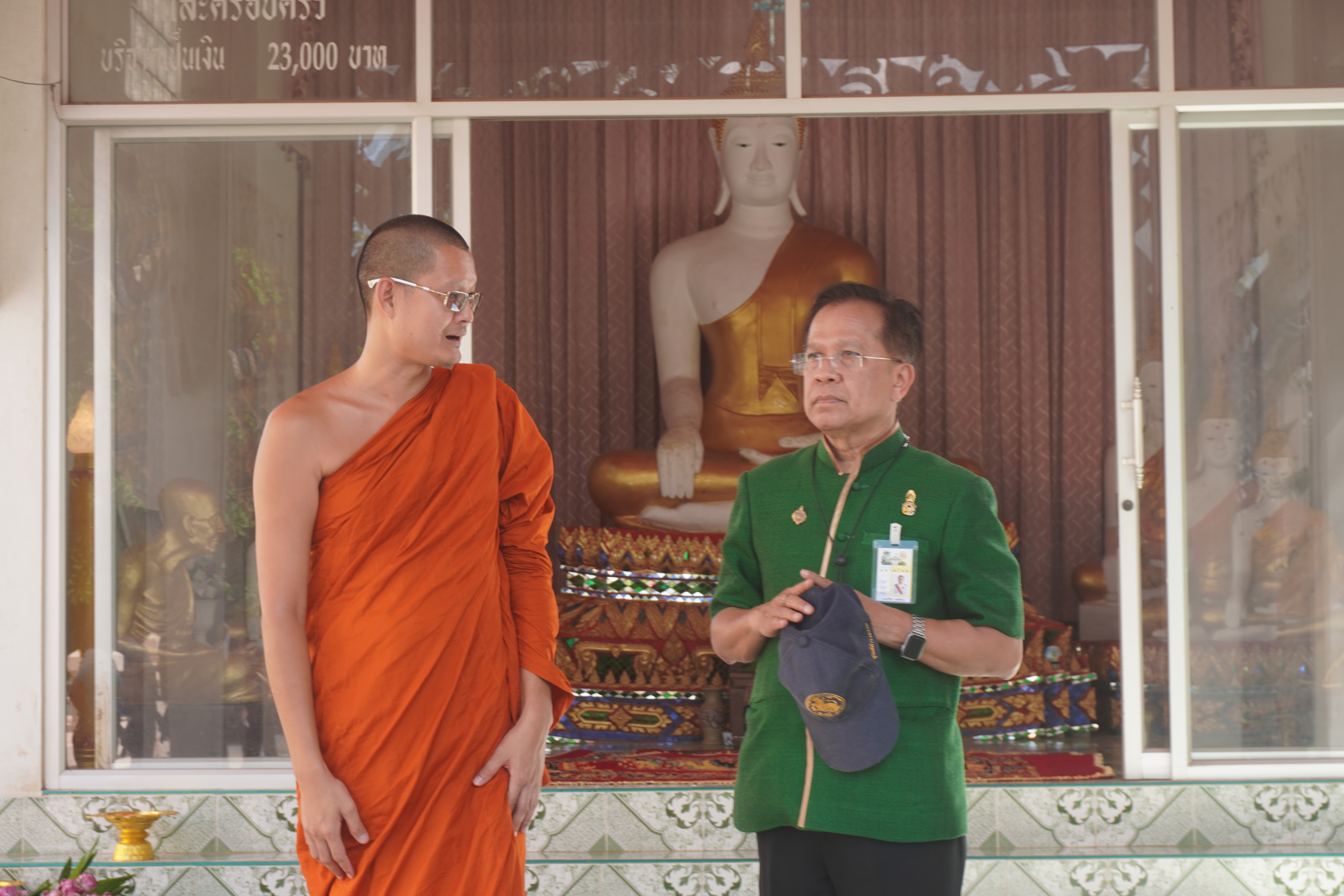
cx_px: 672
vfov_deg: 18.2
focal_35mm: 75
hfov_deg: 27.0
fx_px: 2800
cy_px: 448
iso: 100
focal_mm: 50
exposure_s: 1/60
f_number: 7.1
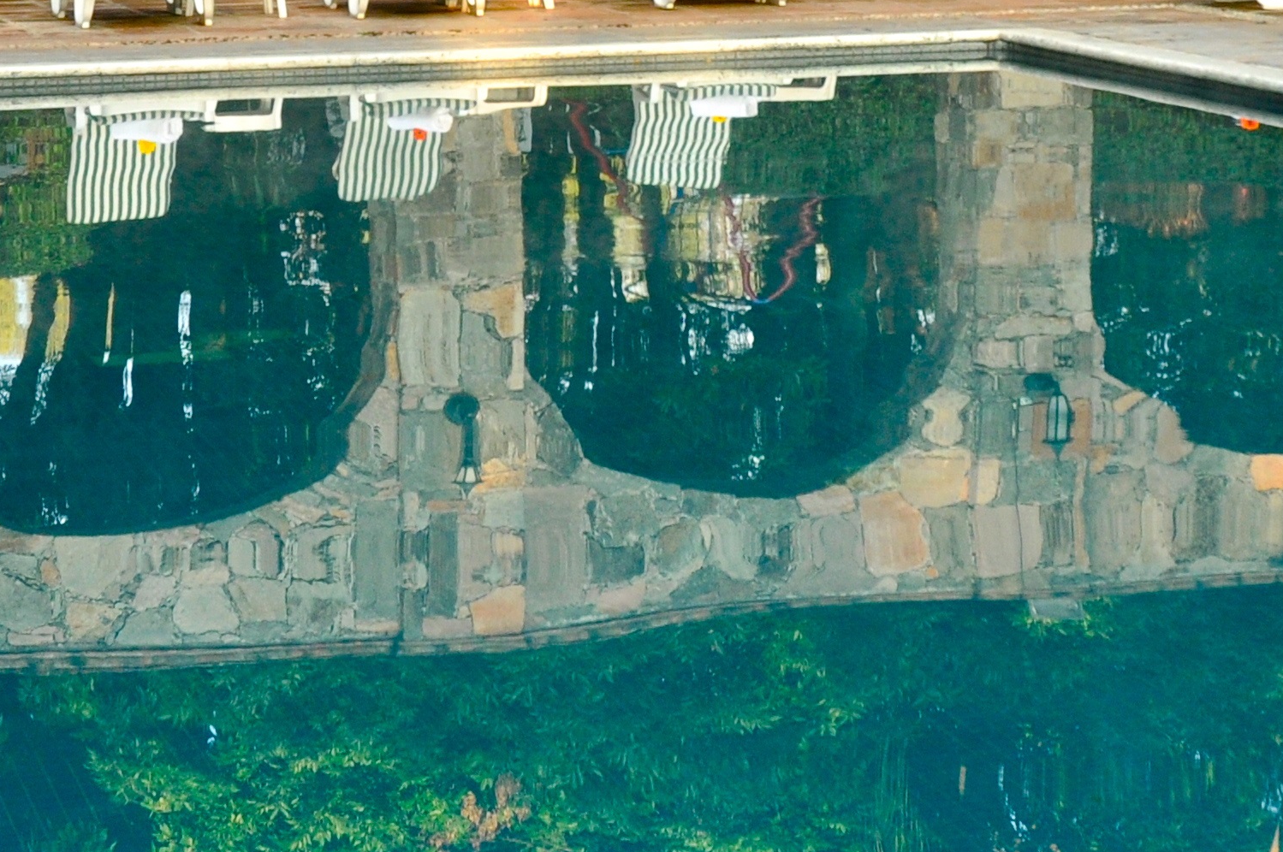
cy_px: -169
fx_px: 4430
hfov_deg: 16.4
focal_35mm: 124
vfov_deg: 10.8
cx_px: 940
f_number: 6.3
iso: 400
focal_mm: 29
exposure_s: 1/80
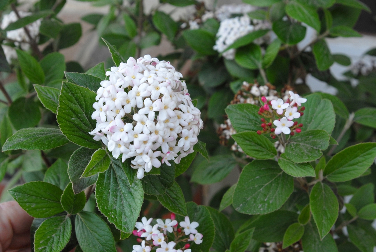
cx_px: 188
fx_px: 721
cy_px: 126
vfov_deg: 19.8
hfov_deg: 29.2
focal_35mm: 69
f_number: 8
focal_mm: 46
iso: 400
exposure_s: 1/250
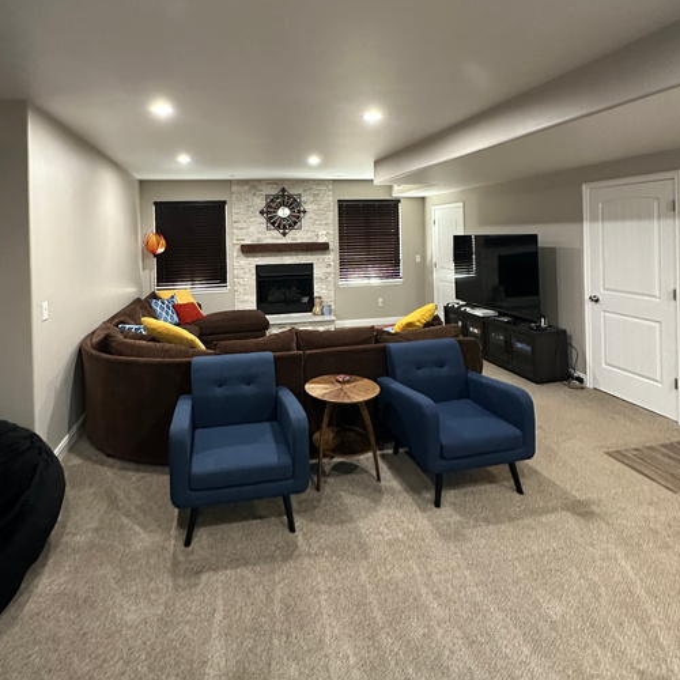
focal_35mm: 19
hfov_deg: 77.3
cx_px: 294
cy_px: 235
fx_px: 422
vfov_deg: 75.6
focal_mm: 2.22
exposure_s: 1/60
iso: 640
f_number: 2.2
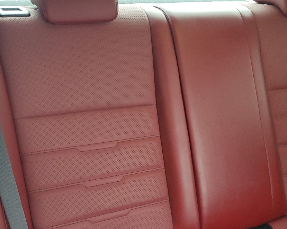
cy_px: 147
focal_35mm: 49
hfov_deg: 38.0
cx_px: 153
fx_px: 416
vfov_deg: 30.7
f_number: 1.5
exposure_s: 1/60.2
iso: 257
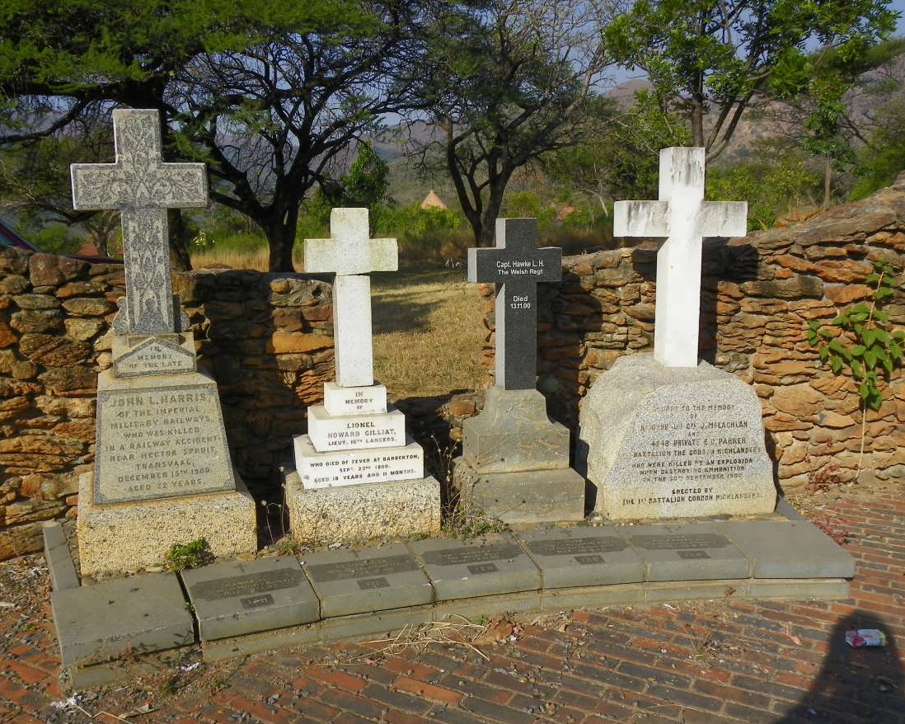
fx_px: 857
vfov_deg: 45.8
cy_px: 358
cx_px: 428
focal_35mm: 32
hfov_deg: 55.6
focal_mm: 5.3
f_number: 5
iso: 64
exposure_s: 1/320
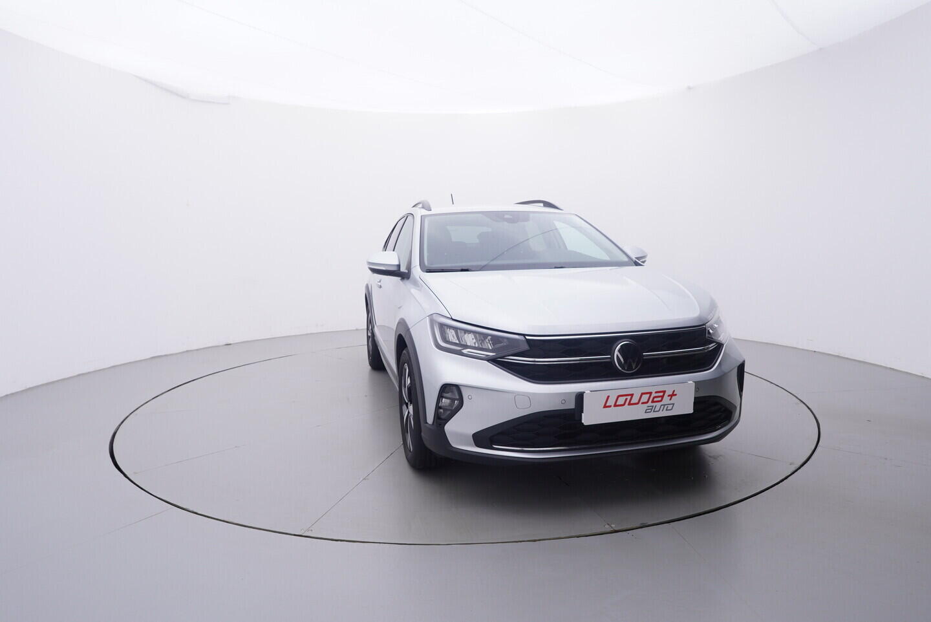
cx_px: 466
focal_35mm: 22
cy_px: 311
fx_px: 582
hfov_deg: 77.3
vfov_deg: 56.2
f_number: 5
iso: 200
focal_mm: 15
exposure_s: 1/80
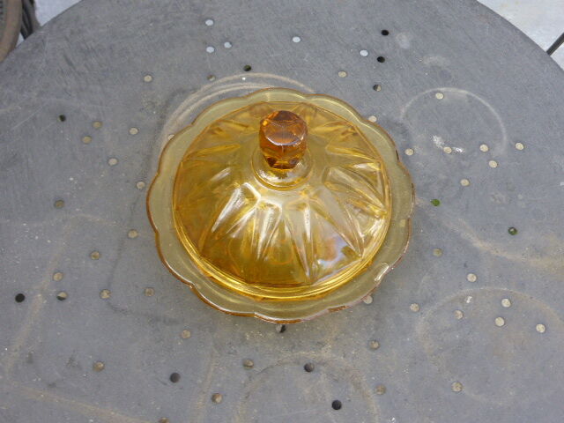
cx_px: 282
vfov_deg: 31.5
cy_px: 212
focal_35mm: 46
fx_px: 749
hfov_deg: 41.2
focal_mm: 7.9
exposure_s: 1/60
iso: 160
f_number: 4.1
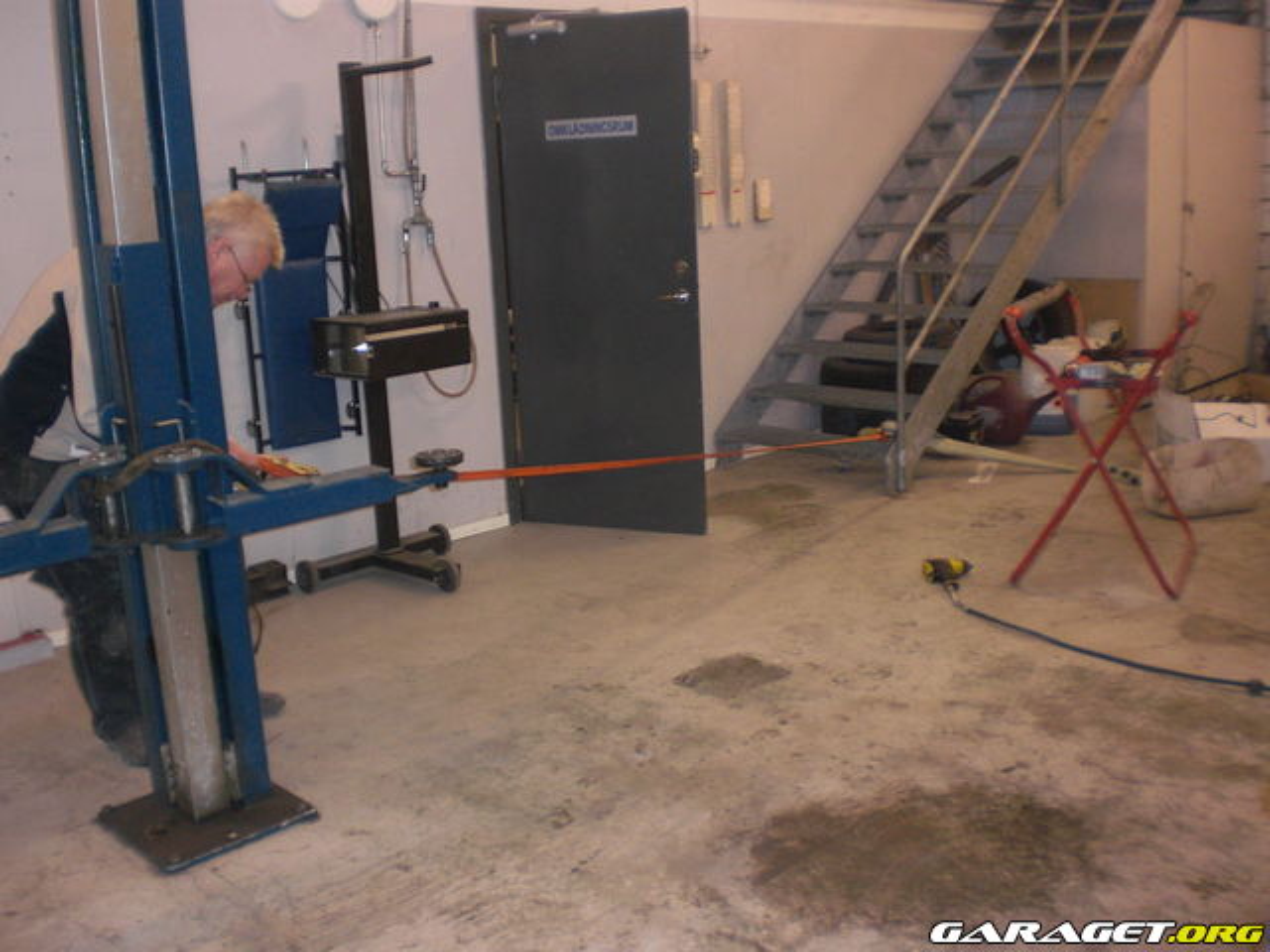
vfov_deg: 39.7
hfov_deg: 51.4
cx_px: 635
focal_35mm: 36
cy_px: 476
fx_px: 1321
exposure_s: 1/60
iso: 200
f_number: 3.1
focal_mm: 6.3
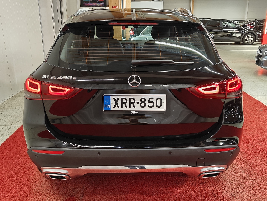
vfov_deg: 42.9
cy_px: 100
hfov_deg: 55.4
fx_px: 255
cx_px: 134
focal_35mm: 33
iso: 125
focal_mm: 5.59
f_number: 1.8
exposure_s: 1/60
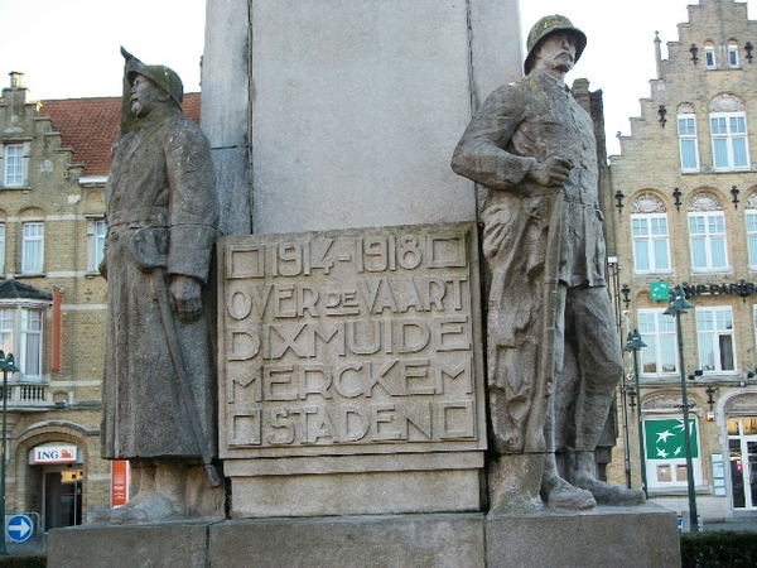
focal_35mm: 50
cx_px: 378
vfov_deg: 29.1
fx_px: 1093
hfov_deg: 38.2
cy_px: 284
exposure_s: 1/80
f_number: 3.6
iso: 80
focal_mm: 8.8
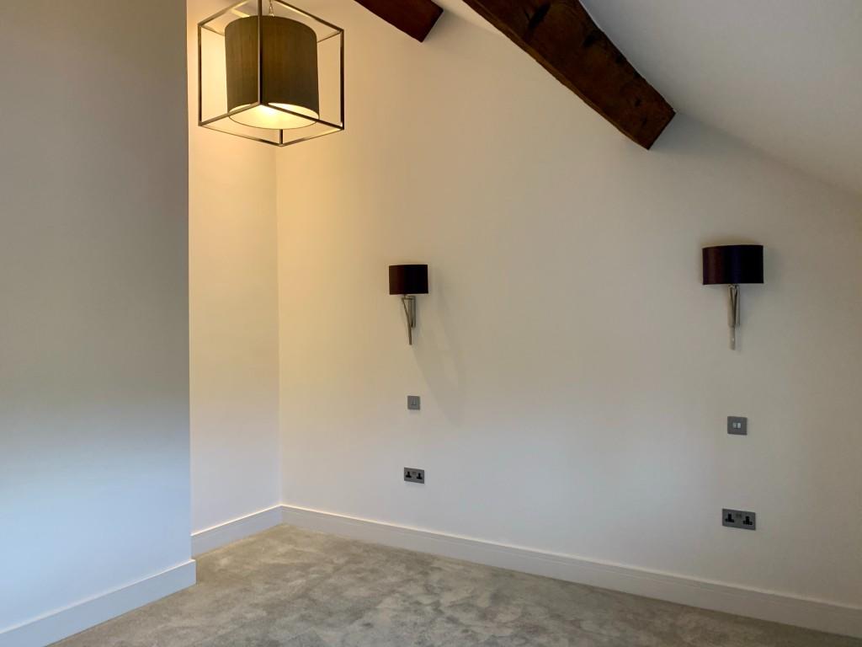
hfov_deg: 67.3
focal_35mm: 26
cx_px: 431
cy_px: 324
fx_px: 647
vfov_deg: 53.1
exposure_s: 1/50
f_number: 1.8
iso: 200
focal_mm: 4.25
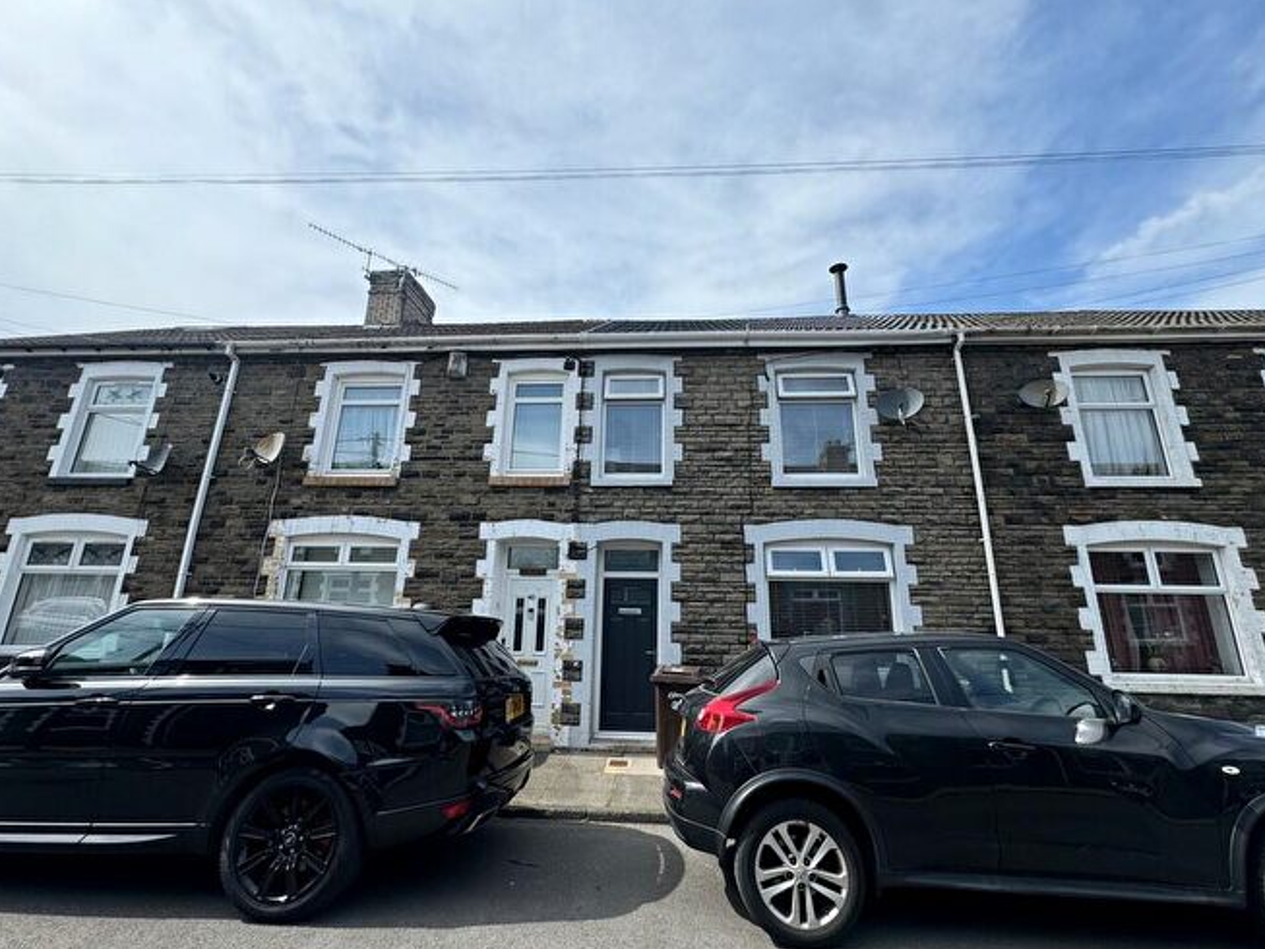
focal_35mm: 15
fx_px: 548
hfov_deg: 98.2
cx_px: 637
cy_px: 470
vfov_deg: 81.8
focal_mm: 2.22
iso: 40
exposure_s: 1/1217
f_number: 2.2
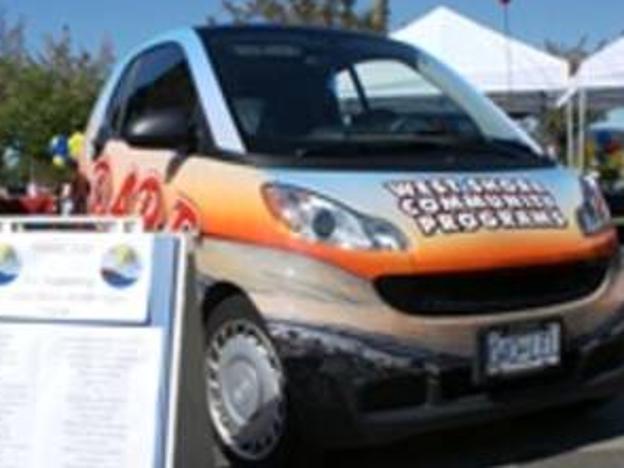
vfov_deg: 30.8
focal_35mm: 47
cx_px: 290
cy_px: 267
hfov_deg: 40.4
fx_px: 847
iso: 100
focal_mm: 20
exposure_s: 1/200
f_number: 10
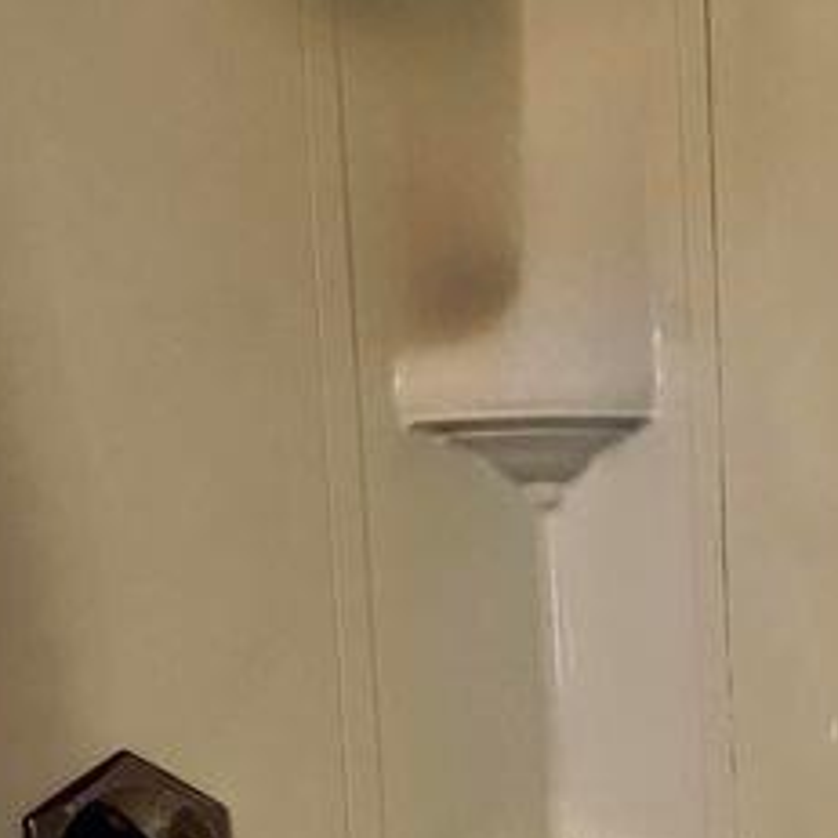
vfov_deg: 17.7
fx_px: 2575
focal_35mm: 94
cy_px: 976
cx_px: 820
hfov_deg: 18.1
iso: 400
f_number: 1.78
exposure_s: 1/60
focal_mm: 6.86
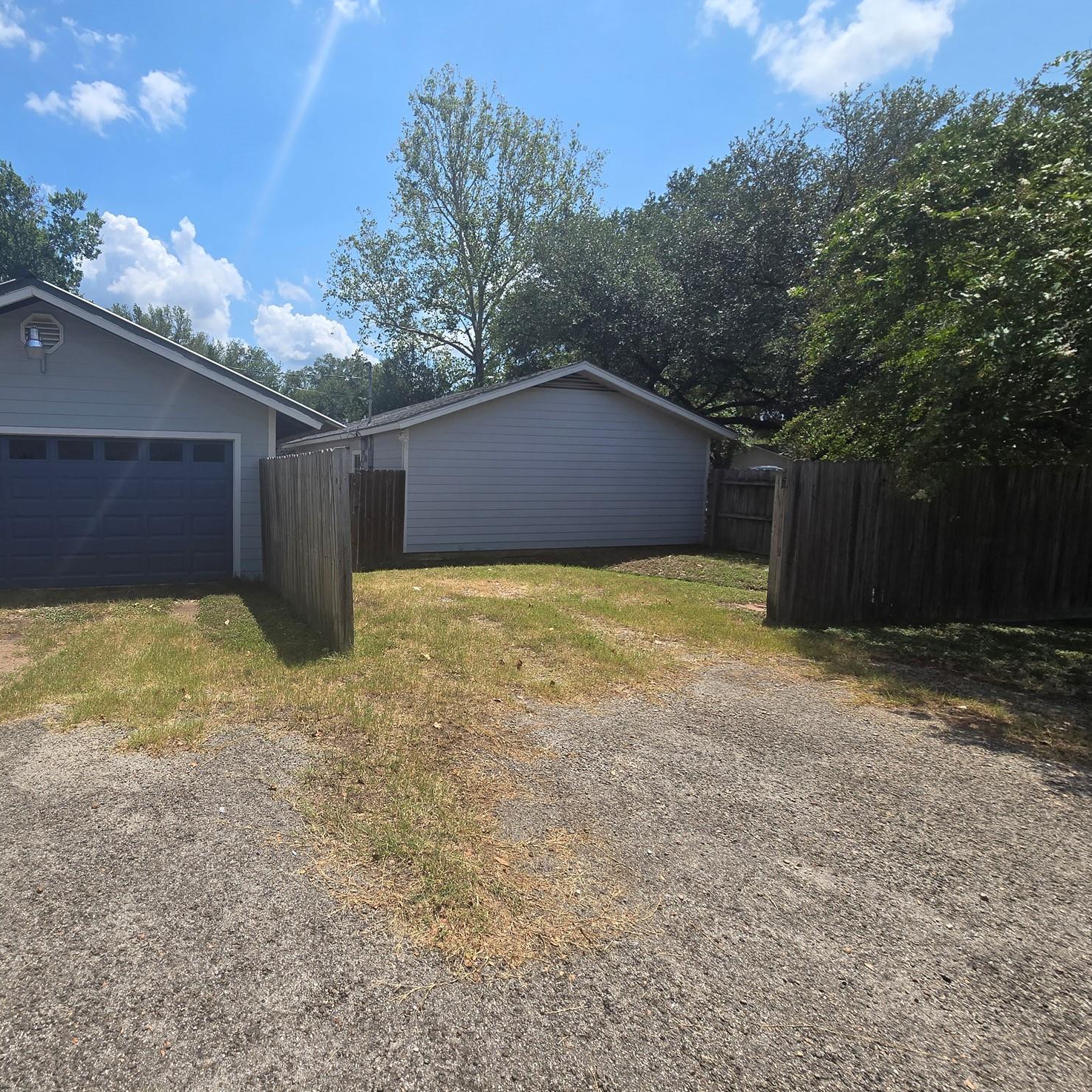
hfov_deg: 84.5
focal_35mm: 16
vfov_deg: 87.4
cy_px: 523
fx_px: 571
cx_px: 366
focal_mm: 2.2
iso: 50
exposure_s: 1/2635
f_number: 2.2
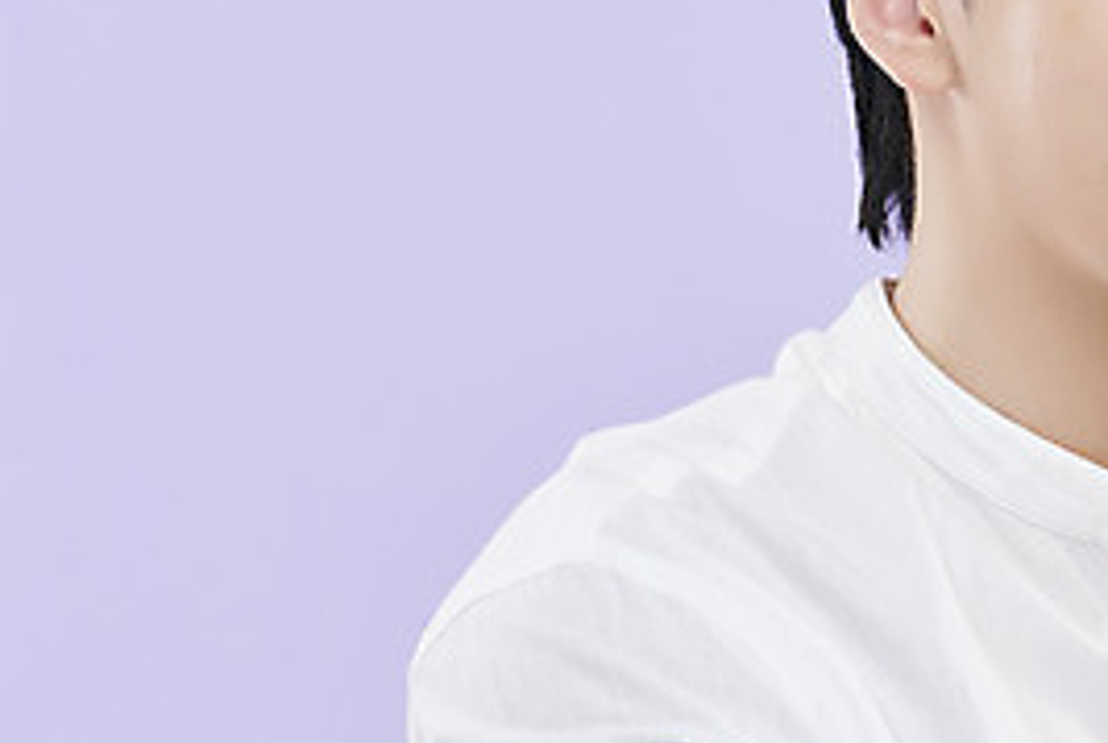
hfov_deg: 4.6
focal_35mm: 448
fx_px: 13811
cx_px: 1035
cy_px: 228
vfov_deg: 3.1
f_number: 8
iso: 31
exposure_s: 1/125
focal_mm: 200
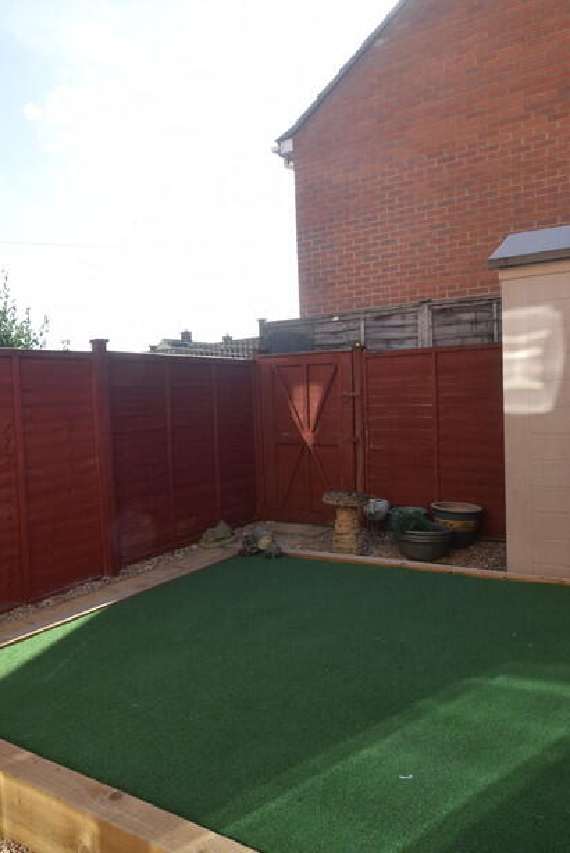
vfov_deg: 71.5
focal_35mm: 25
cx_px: 266
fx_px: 593
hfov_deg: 51.3
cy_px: 438
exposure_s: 1/250
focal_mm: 10
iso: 220
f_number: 8
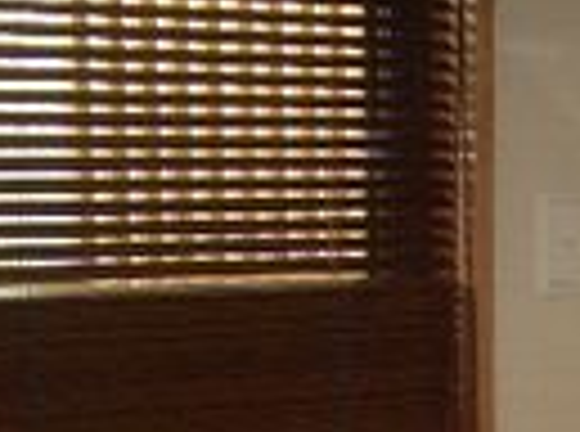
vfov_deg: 11.5
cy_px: 698
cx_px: 836
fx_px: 2038
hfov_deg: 15.1
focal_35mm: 122
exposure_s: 1/60
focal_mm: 5.8
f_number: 2.6
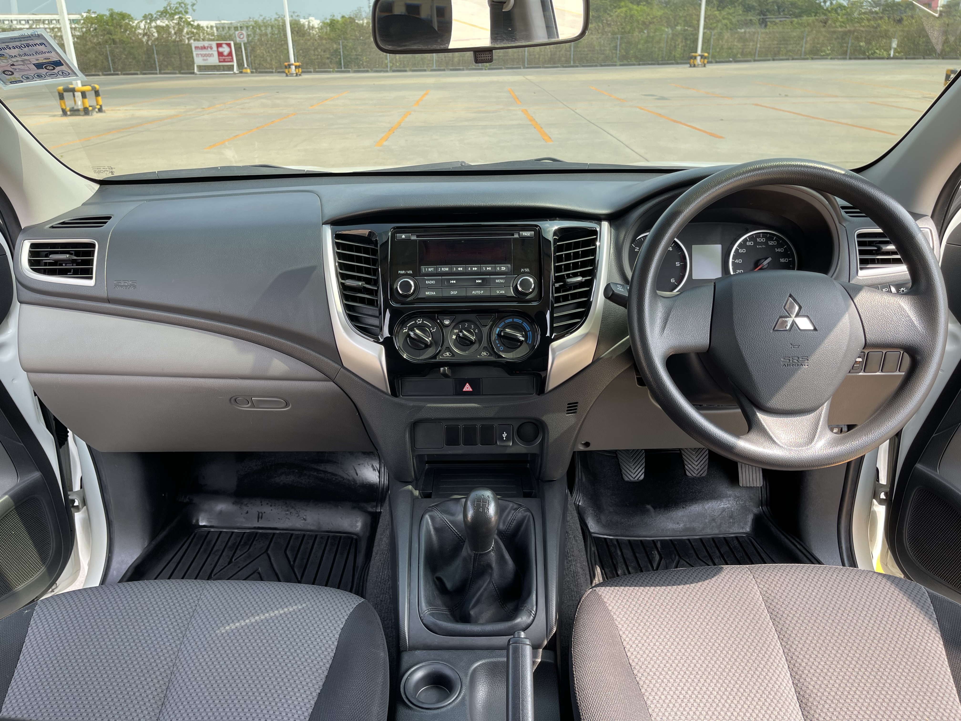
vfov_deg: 54.9
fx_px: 694
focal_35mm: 25
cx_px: 480
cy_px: 360
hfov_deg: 69.4
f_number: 1.6
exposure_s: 1/319
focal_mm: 5.1
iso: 32
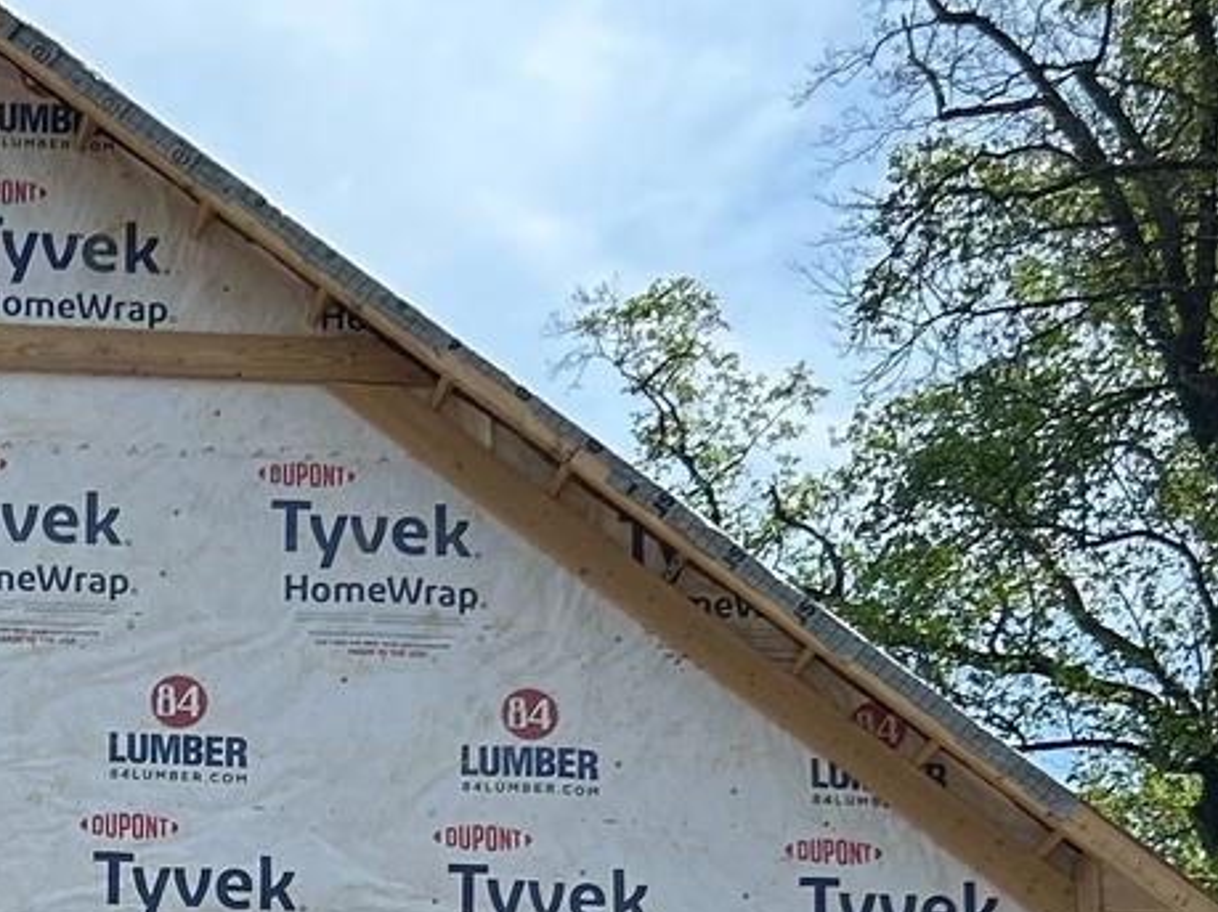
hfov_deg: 16.0
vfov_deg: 11.7
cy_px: 1691
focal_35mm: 116
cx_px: -395
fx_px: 4081
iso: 50
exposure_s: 1/3571
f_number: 1.5
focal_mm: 5.7
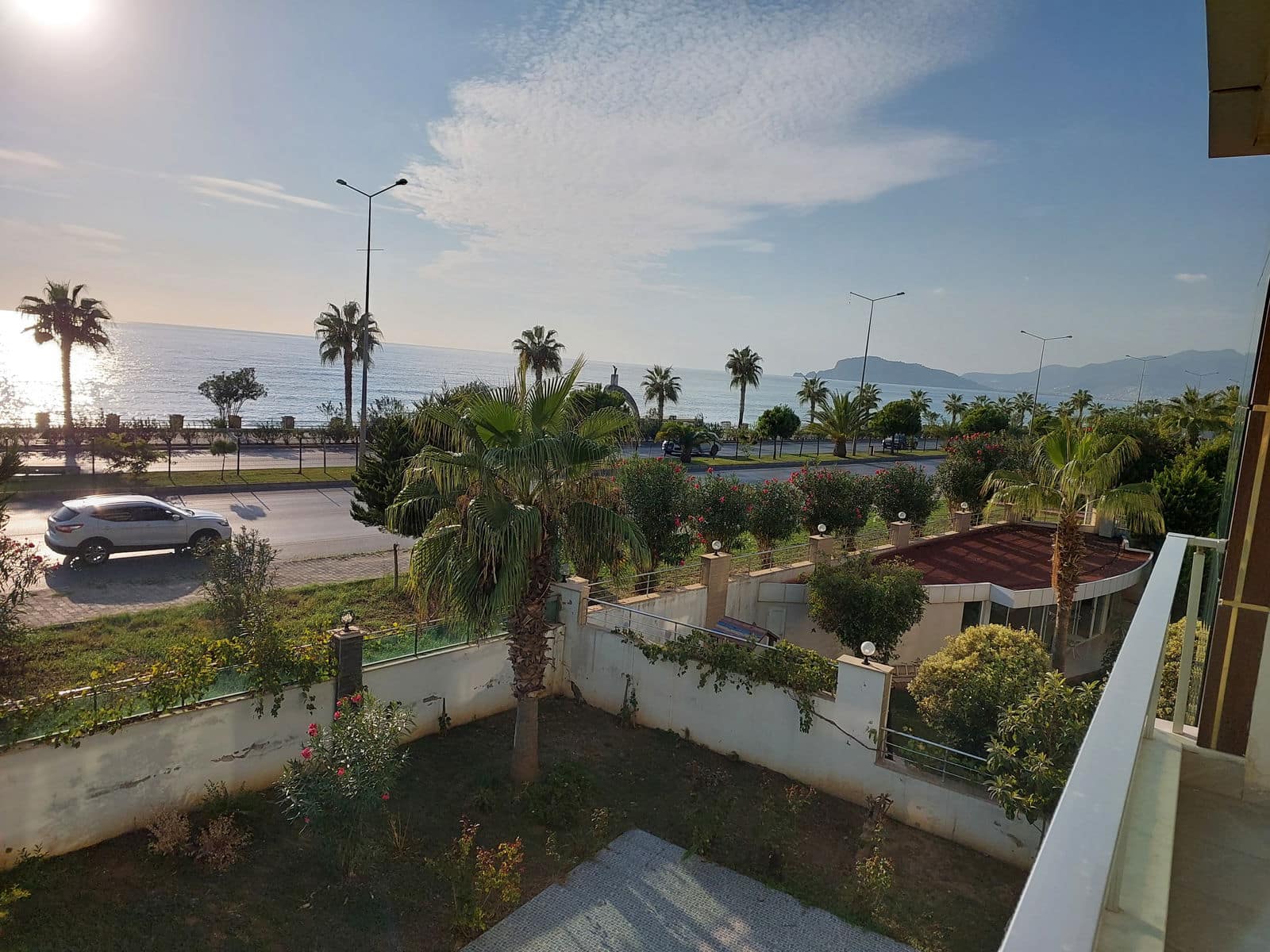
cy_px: 476
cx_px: 635
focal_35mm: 23
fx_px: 844
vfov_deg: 58.9
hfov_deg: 73.9
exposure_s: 1/2197
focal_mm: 5.06
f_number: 1.8
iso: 25
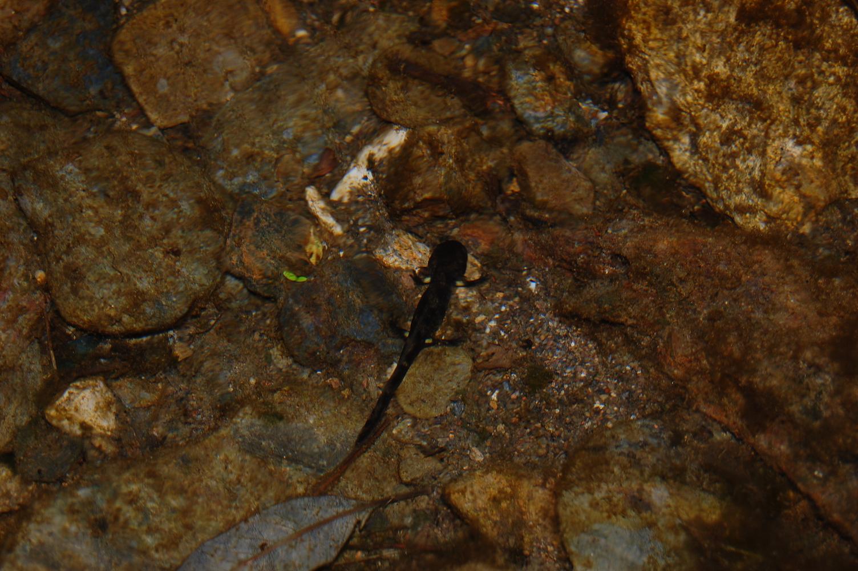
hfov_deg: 24.6
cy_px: 286
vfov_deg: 16.5
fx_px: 1964
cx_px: 429
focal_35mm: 82
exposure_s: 1/125
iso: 200
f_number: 5.6
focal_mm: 55
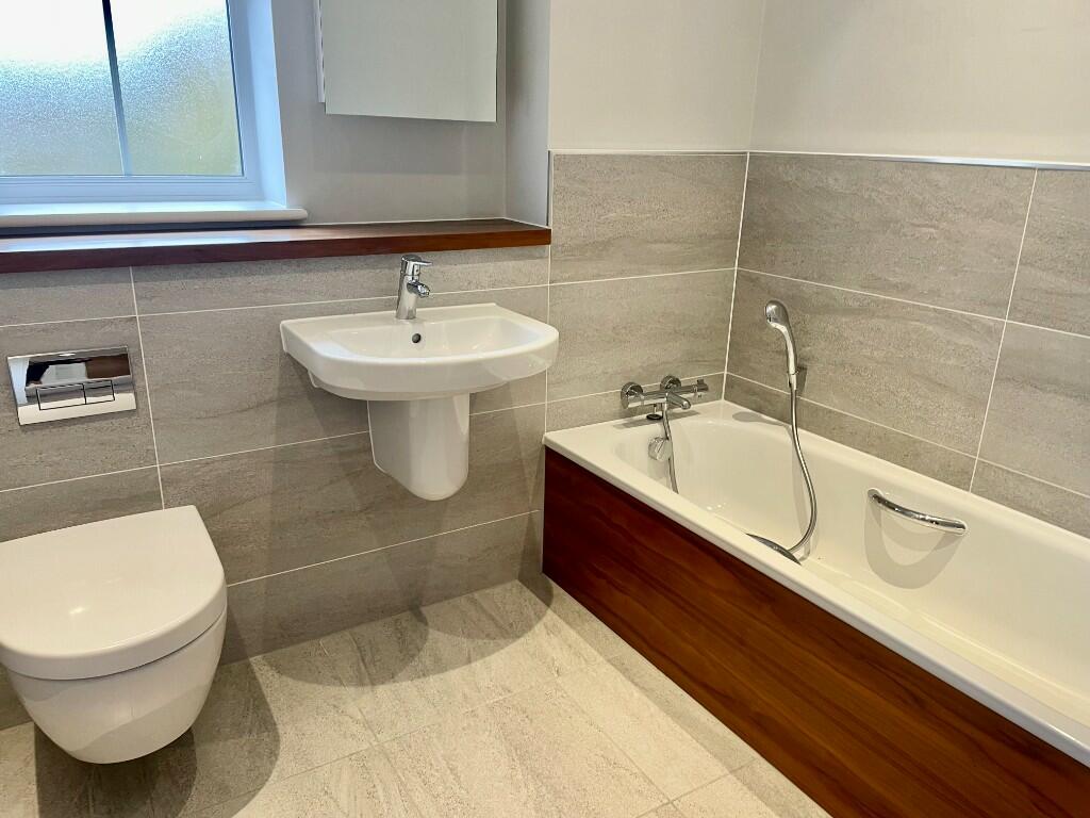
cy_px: 409
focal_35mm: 26
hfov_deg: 67.3
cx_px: 545
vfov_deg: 53.1
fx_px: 819
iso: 64
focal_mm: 4.2
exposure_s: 1/50
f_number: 1.6
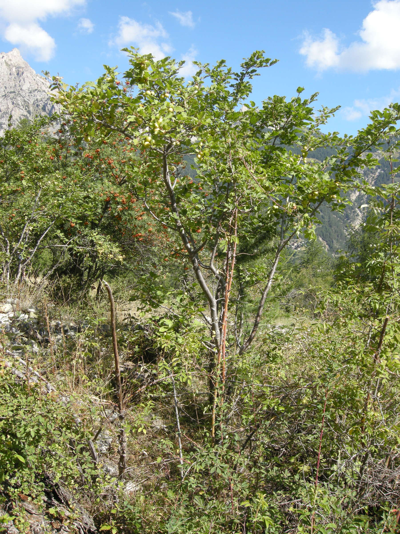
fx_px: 539
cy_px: 267
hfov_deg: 40.7
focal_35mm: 35
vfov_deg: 52.6
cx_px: 200
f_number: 4.8
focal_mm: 7.5
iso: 64
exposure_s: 1/167
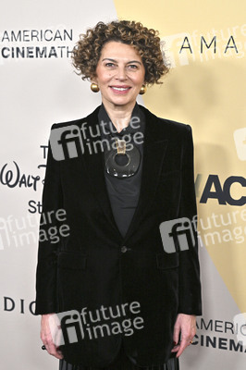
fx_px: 719
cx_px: 123
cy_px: 185
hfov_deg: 19.4
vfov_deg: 28.9
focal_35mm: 70
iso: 2000
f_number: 5.6
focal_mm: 70
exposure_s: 1/320
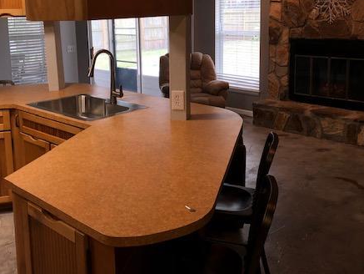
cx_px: 172
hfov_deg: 45.7
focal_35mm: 41
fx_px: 431
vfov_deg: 34.6
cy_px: 80
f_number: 1.8
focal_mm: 3.99
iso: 20
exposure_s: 1/19
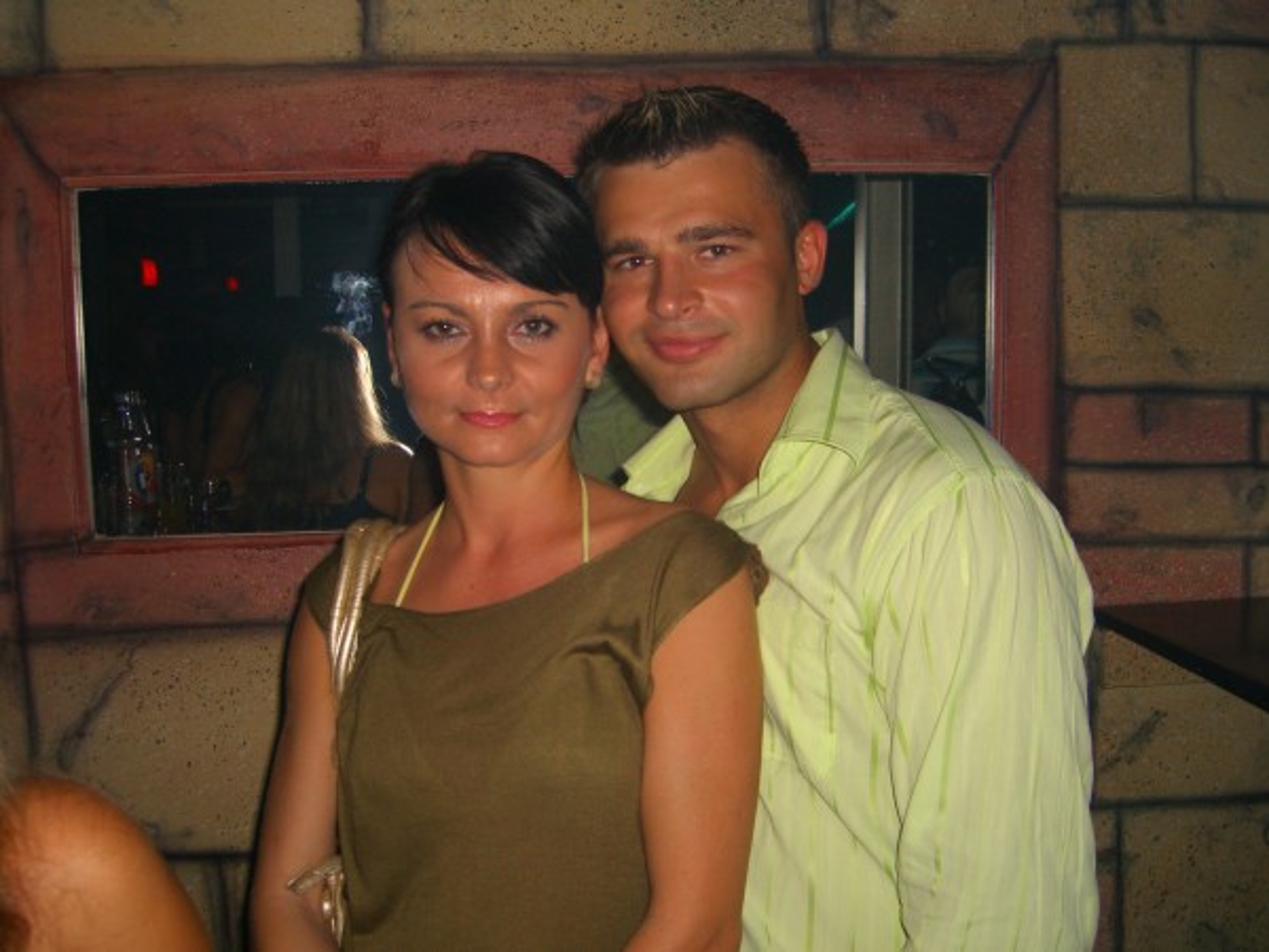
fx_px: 1393
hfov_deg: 49.0
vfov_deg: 37.7
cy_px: 476
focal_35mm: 38
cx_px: 634
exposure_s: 1/60
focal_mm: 7.9
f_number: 2.8
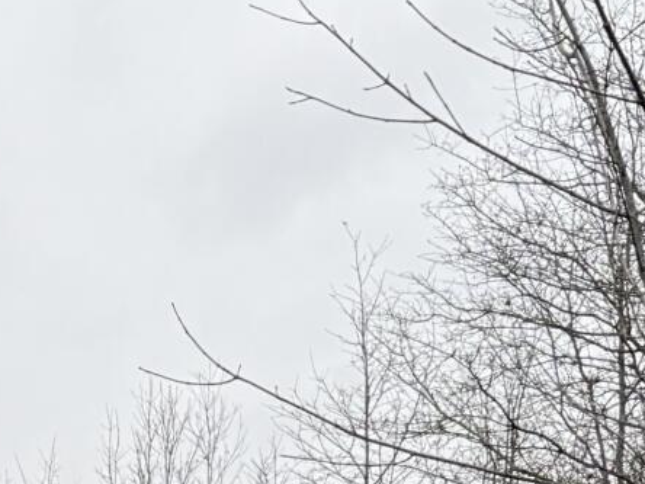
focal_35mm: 162
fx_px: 3019
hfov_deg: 11.5
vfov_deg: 8.6
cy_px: 1038
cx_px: -446
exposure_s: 1/1174
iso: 80
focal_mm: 6.76
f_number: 1.78
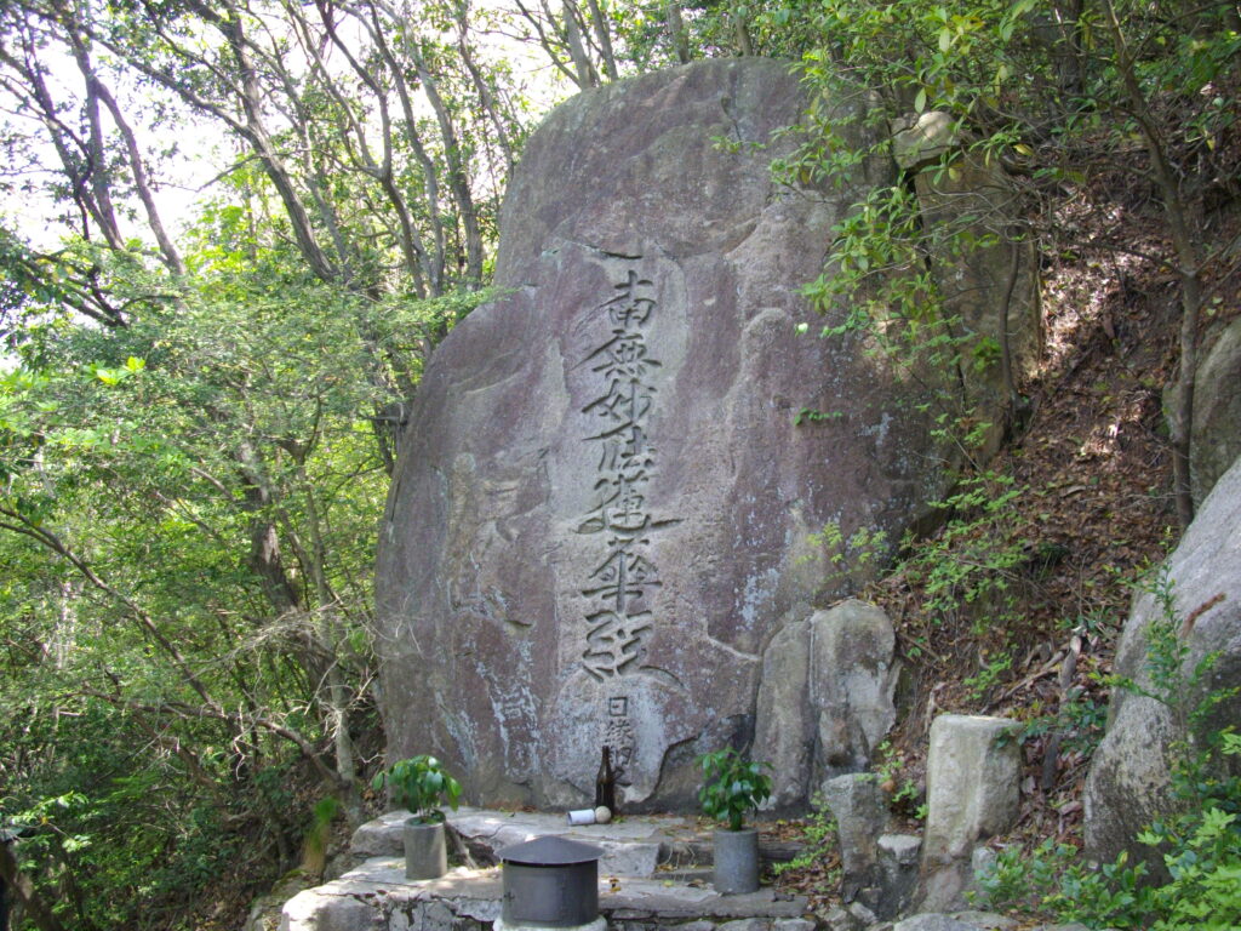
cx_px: 620
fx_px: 1326
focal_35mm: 37
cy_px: 466
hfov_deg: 50.1
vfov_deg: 38.7
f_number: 2.8
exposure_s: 1/125
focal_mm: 6.2
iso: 140
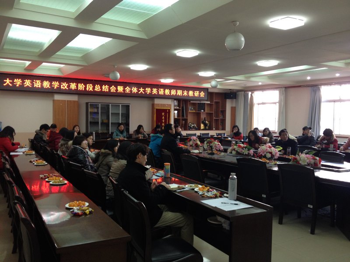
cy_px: 131
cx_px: 175
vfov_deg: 40.7
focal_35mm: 35
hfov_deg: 52.6
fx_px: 354
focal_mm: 4.28
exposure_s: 1/20
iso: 80
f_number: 2.4
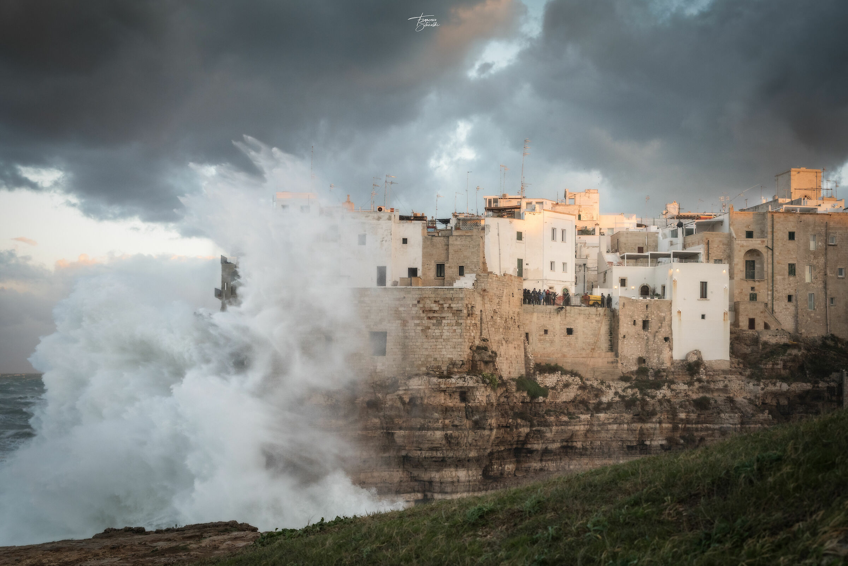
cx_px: 424
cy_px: 283
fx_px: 943
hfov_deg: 48.4
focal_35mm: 40
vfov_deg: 33.4
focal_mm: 40
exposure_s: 1/500
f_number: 4
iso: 800
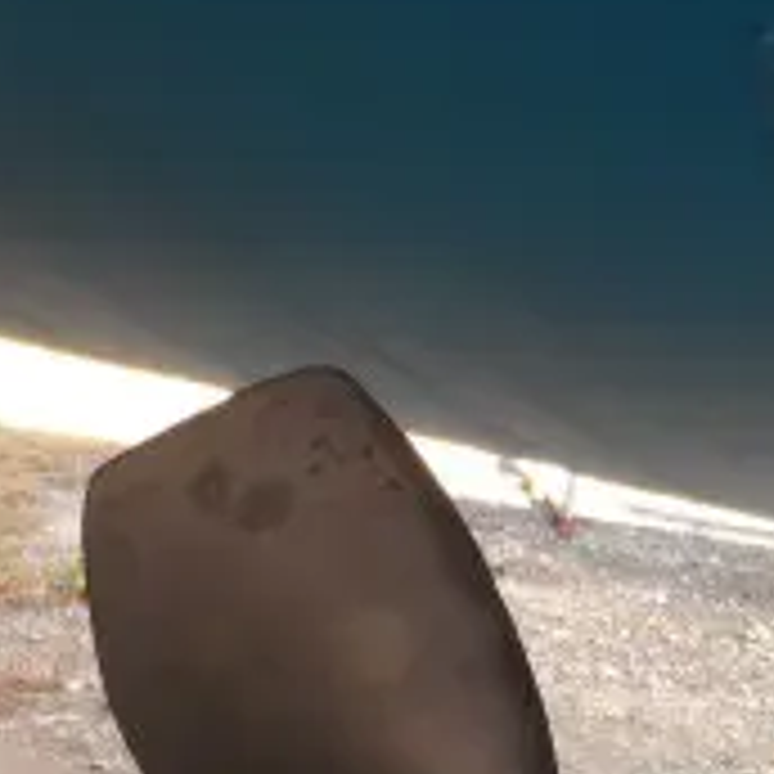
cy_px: 796
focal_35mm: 105
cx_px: 882
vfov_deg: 16.2
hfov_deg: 16.0
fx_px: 2656
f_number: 3.4
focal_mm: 5.3
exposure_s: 1/45
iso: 80
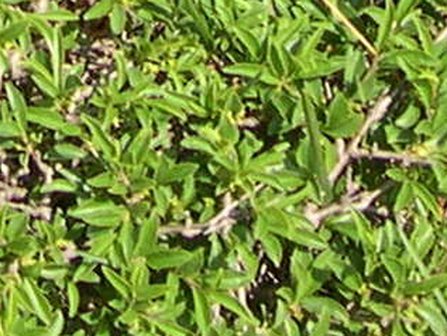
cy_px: -652
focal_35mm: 240
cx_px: -179
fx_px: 3100
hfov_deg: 8.1
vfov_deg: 5.8
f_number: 7.6
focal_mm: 8
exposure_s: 1/86
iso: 100
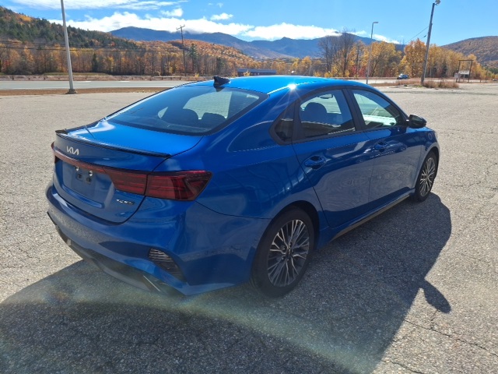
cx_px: 249
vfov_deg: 54.9
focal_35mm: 25
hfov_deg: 69.4
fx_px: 360
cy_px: 187
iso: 30
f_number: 1.8
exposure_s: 1/1996
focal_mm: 4.69
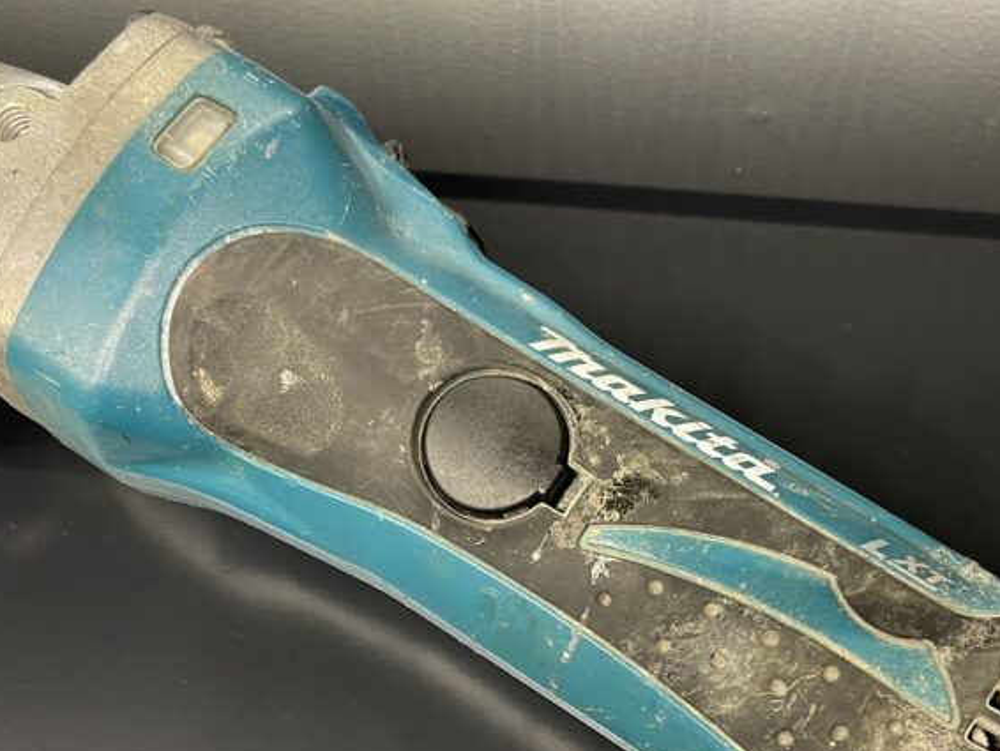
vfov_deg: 30.0
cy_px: 620
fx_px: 1358
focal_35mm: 47
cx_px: 498
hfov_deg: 40.4
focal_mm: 4.2
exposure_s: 1/50
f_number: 1.6
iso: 200
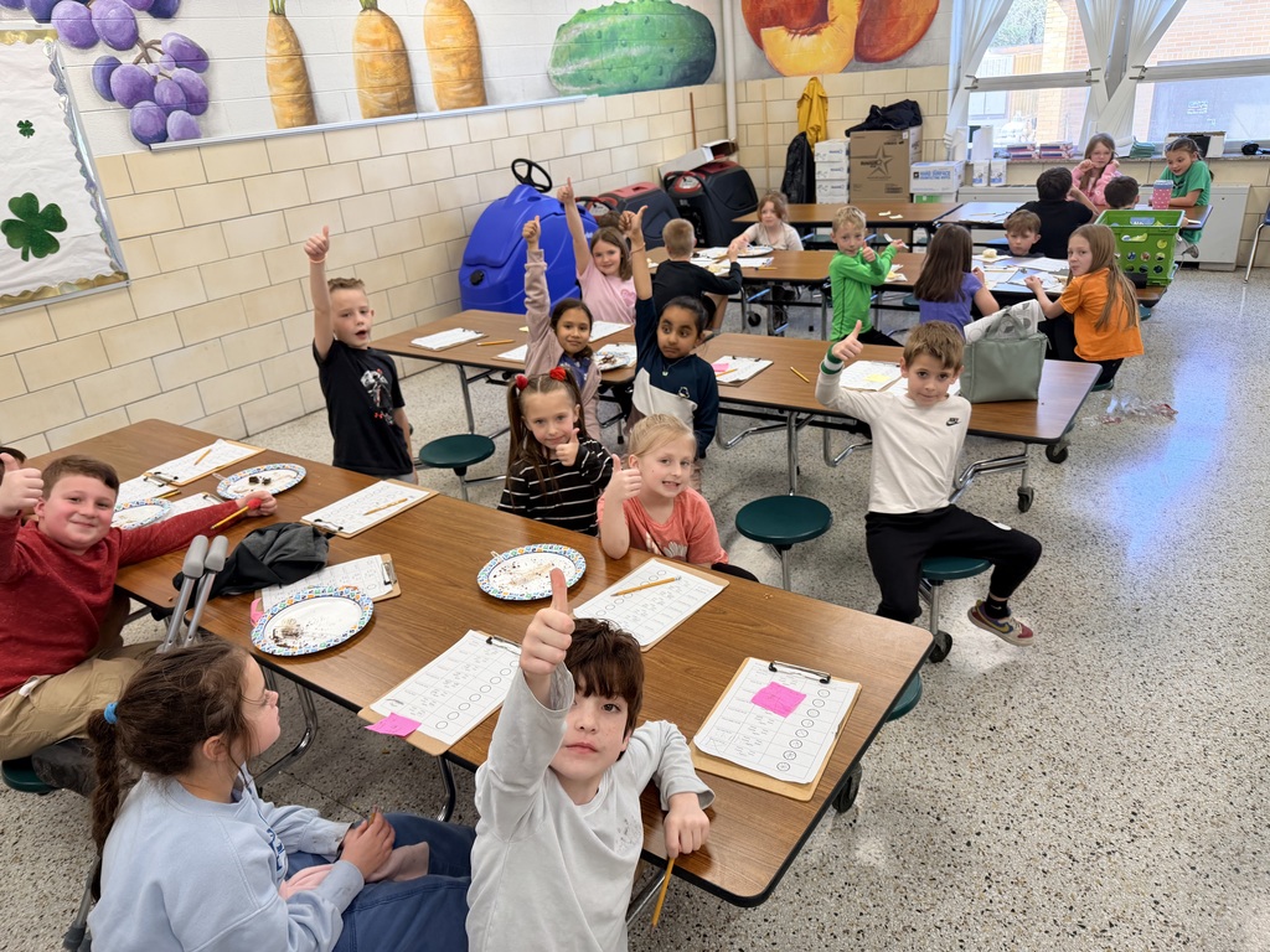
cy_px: 476
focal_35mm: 24
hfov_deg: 71.6
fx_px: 881
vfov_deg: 56.8
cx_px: 635
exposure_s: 1/120
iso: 100
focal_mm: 6.76
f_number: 1.78
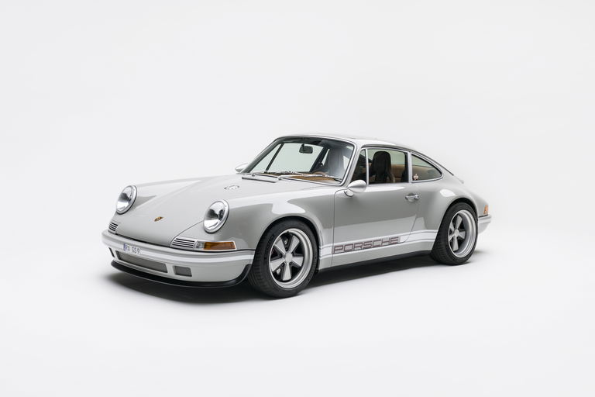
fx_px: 578
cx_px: 298
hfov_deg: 54.4
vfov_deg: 37.9
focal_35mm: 35
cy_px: 198
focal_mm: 35
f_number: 4.5
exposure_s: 1/20
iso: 400
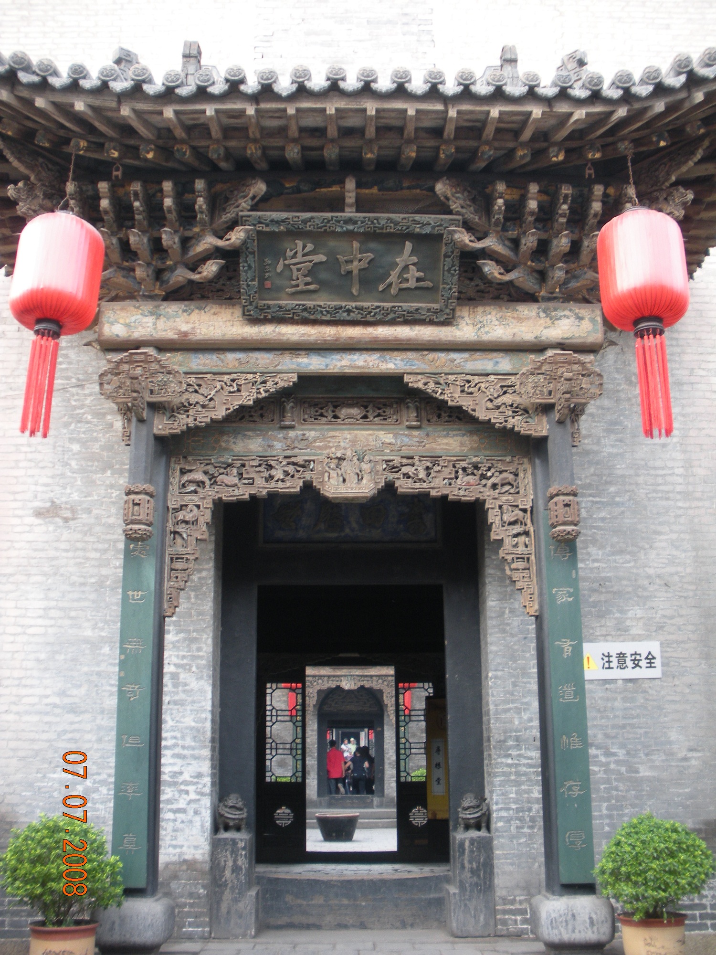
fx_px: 993
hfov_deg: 39.7
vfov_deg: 51.4
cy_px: 478
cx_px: 358
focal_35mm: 36
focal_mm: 6.3
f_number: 3.5
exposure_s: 1/61.2
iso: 91
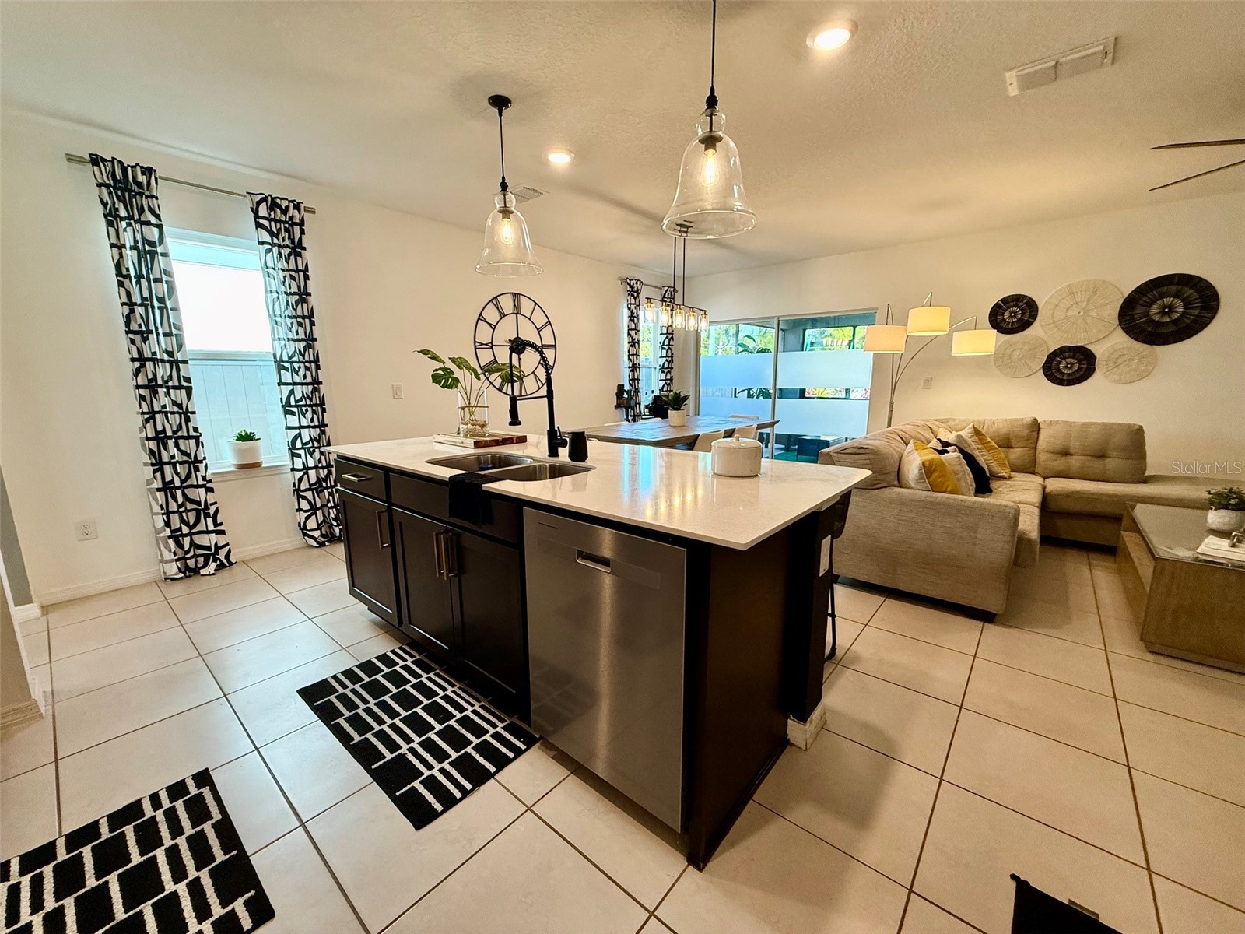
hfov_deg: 102.1
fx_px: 504
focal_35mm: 14
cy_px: 467
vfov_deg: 85.7
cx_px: 622
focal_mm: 2.22
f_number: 2.2
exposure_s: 1/120
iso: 160
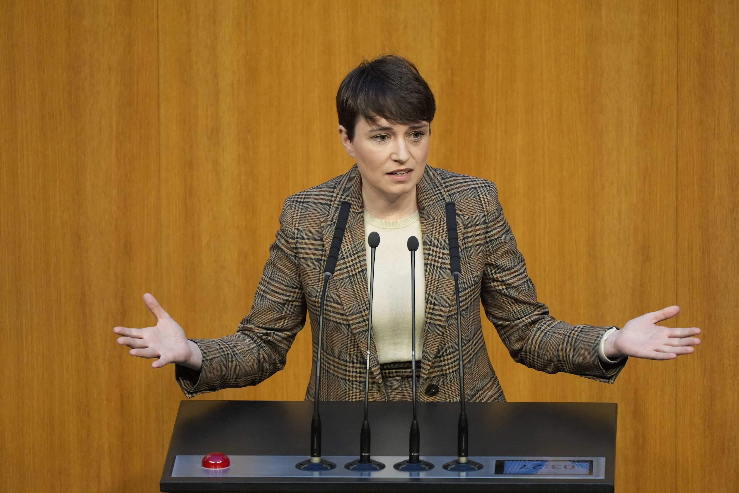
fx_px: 8211
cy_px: 246
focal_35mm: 400
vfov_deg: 3.4
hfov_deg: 5.2
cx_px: 370
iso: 3200
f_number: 5.6
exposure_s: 1/320
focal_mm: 400
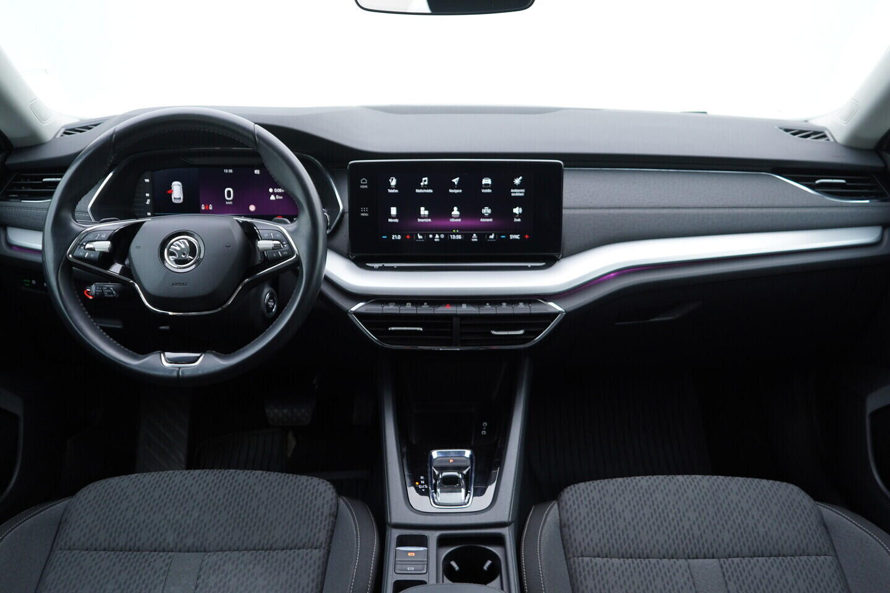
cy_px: 296
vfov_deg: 36.9
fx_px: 890
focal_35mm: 36
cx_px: 445
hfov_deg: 53.1
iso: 160
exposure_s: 1/40
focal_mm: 24
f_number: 2.8
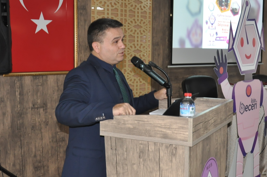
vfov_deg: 25.0
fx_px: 400
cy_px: 77
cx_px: 157
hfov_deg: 36.8
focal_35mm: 54
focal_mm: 22
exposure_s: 1/60
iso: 800
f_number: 3.8
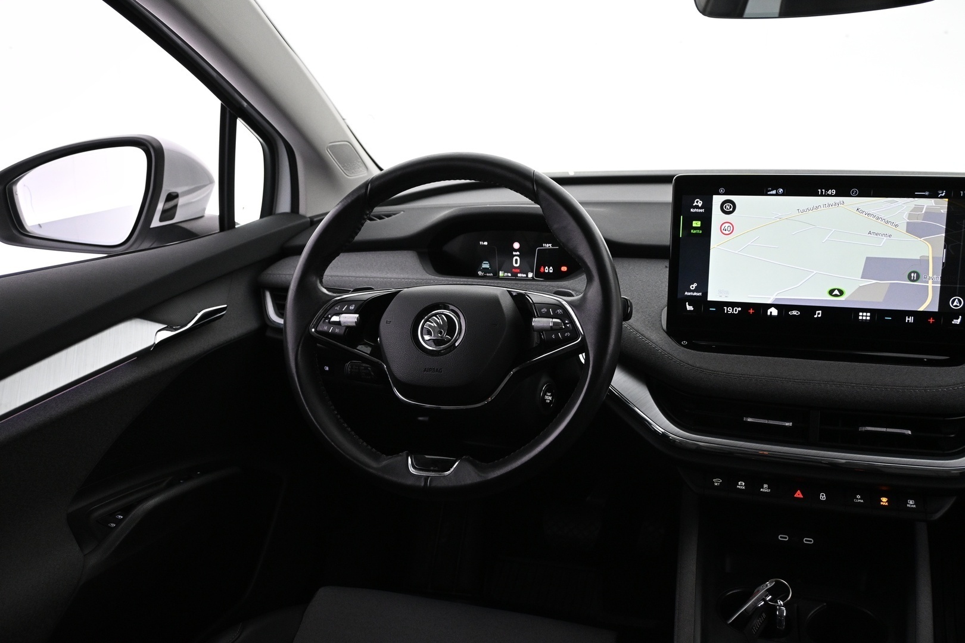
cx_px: 482
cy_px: 322
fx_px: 844
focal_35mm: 32
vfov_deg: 41.7
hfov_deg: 59.5
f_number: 4
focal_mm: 21
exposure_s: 1/50
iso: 1600
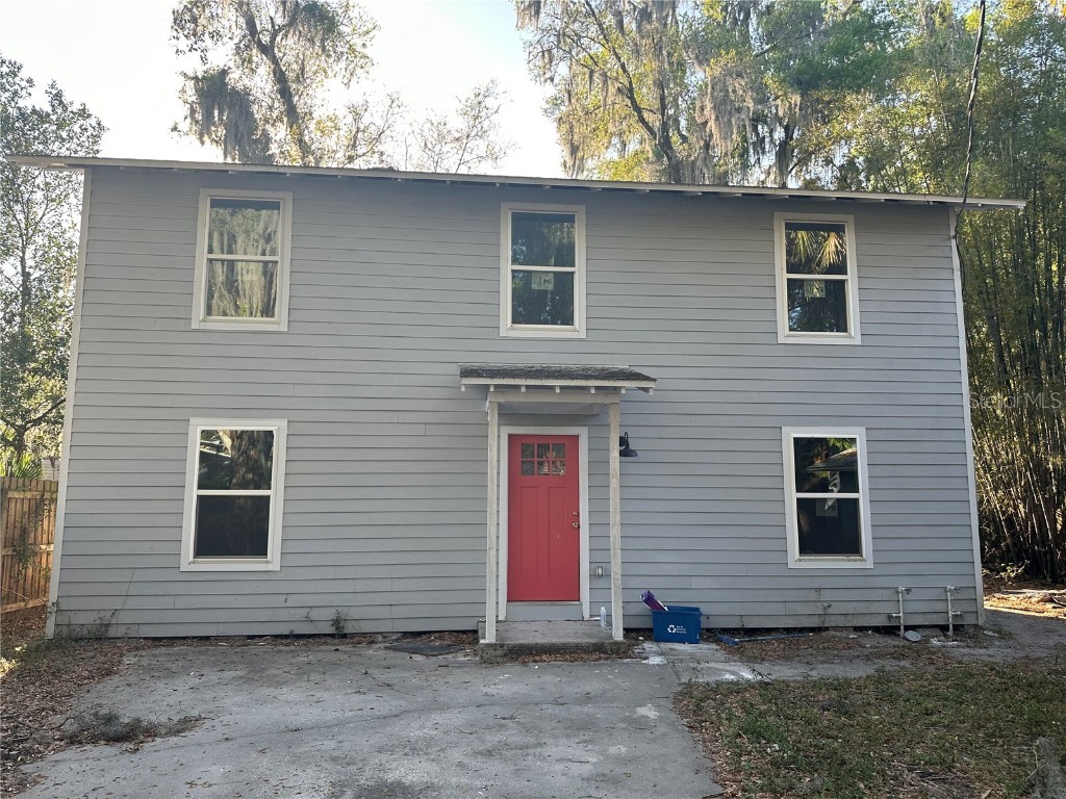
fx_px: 739
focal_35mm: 24
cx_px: 533
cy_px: 400
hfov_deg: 71.6
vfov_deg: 56.8
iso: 80
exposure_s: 1/564
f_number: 1.78
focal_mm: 6.86
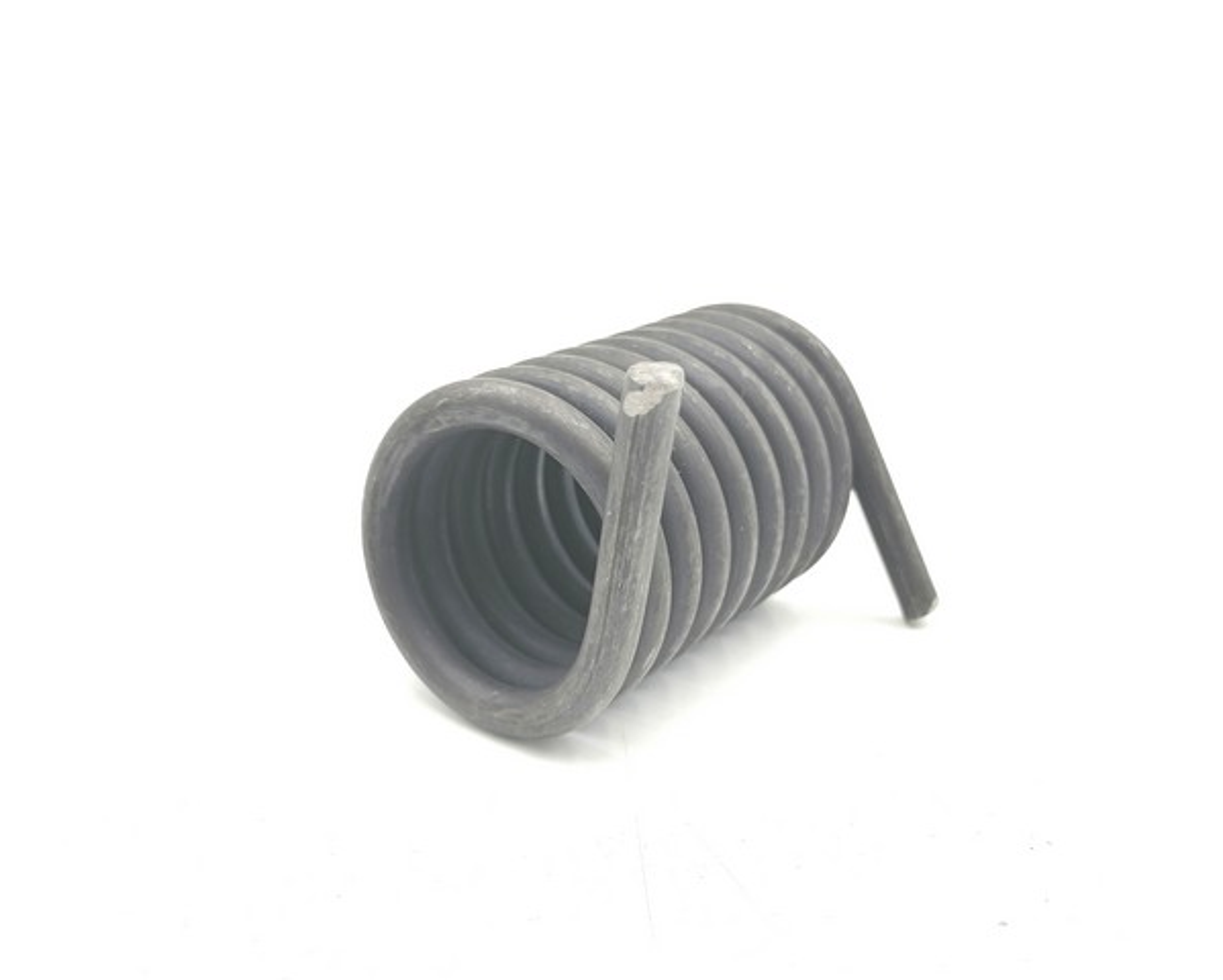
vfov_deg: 41.2
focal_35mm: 36
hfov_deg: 50.2
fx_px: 1304
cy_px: 488
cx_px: 635
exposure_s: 1/113
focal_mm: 5.3
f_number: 1.8
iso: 50
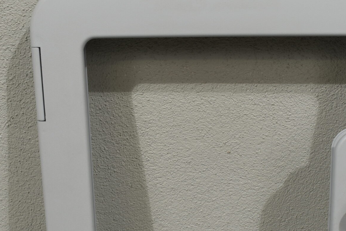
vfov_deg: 19.4
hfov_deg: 29.1
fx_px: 664
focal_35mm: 69
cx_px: 211
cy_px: 194
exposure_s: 1/125
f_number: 5.6
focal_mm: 21
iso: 250
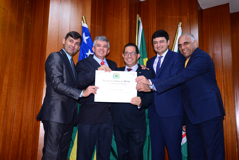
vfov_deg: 37.9
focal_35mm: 35
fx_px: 232
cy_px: 80
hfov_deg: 54.4
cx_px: 120
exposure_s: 1/125
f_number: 5.6
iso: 2500
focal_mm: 35
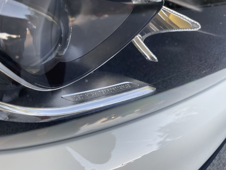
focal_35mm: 26
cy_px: 85
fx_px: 170
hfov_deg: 67.3
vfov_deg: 53.1
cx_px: 113
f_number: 1.6
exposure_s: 1/195
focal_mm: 4.2
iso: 32
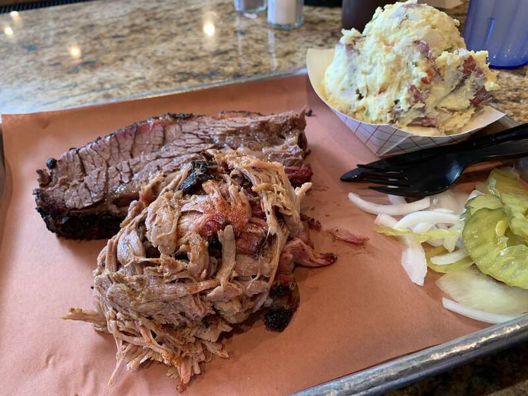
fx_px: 397
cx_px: 264
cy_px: 198
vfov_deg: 53.1
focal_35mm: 26
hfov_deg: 67.3
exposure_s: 1/60
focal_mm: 4.25
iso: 200
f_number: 1.8
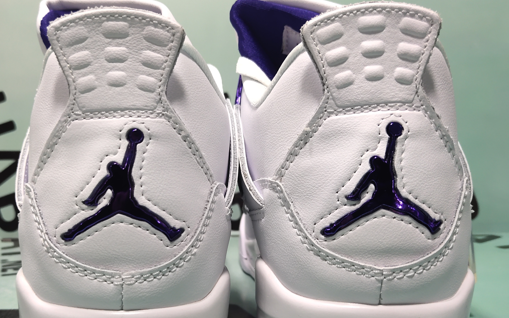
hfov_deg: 46.0
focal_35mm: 43
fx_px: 597
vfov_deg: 29.7
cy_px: 199
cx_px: 204
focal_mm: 4.35
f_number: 1.79
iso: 105
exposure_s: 1/100
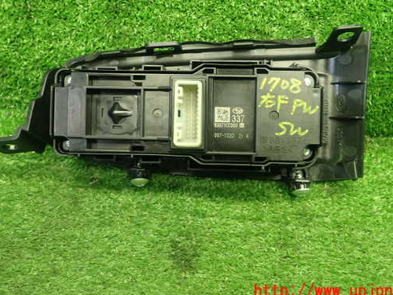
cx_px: 196
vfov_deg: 39.6
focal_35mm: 36
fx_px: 409
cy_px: 124
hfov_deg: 51.4
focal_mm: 5.4
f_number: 2.3
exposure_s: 1/30
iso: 320
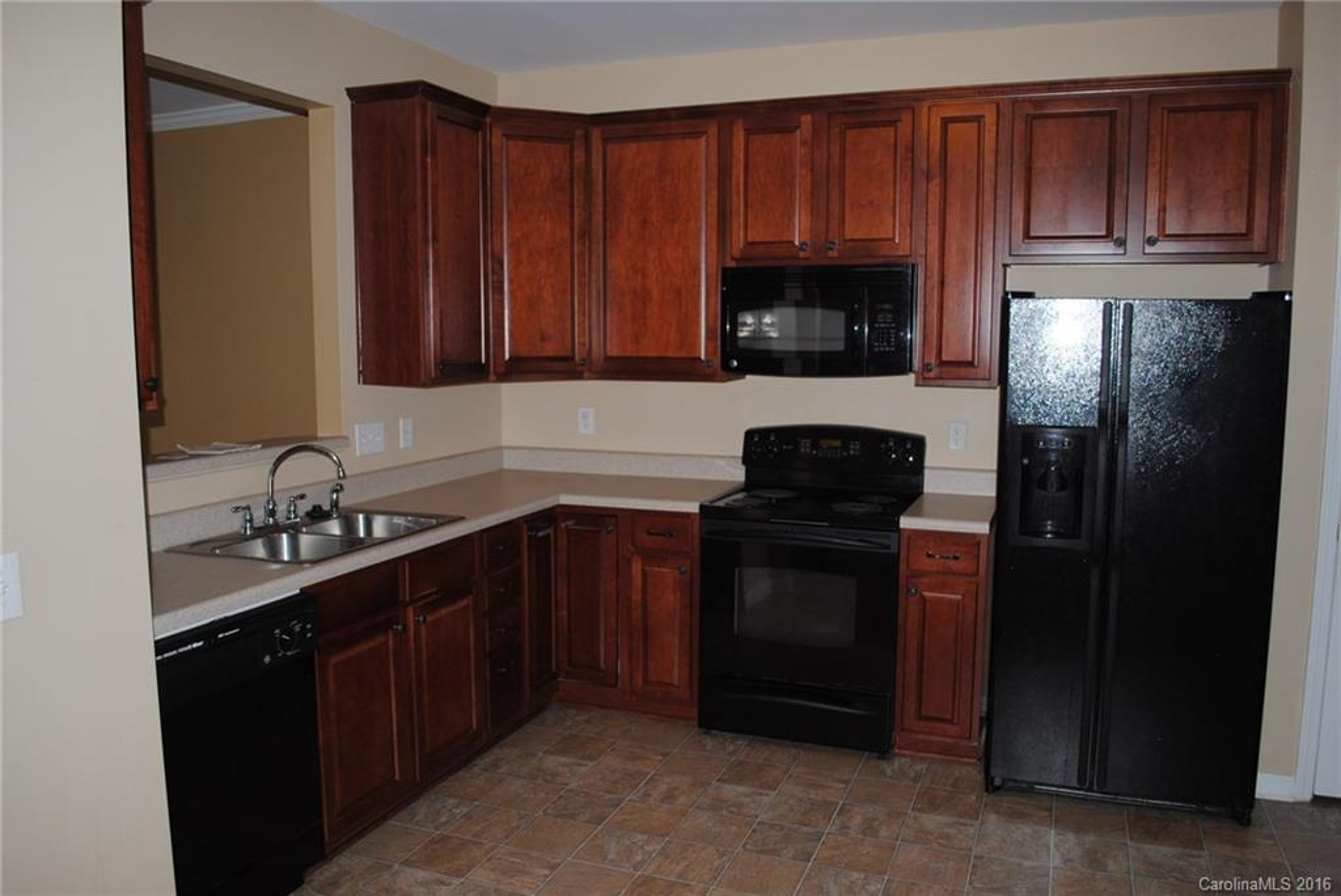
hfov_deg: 67.4
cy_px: 448
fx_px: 1006
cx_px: 670
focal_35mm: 27
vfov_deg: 48.0
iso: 200
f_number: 3.5
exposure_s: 1/60
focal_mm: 18
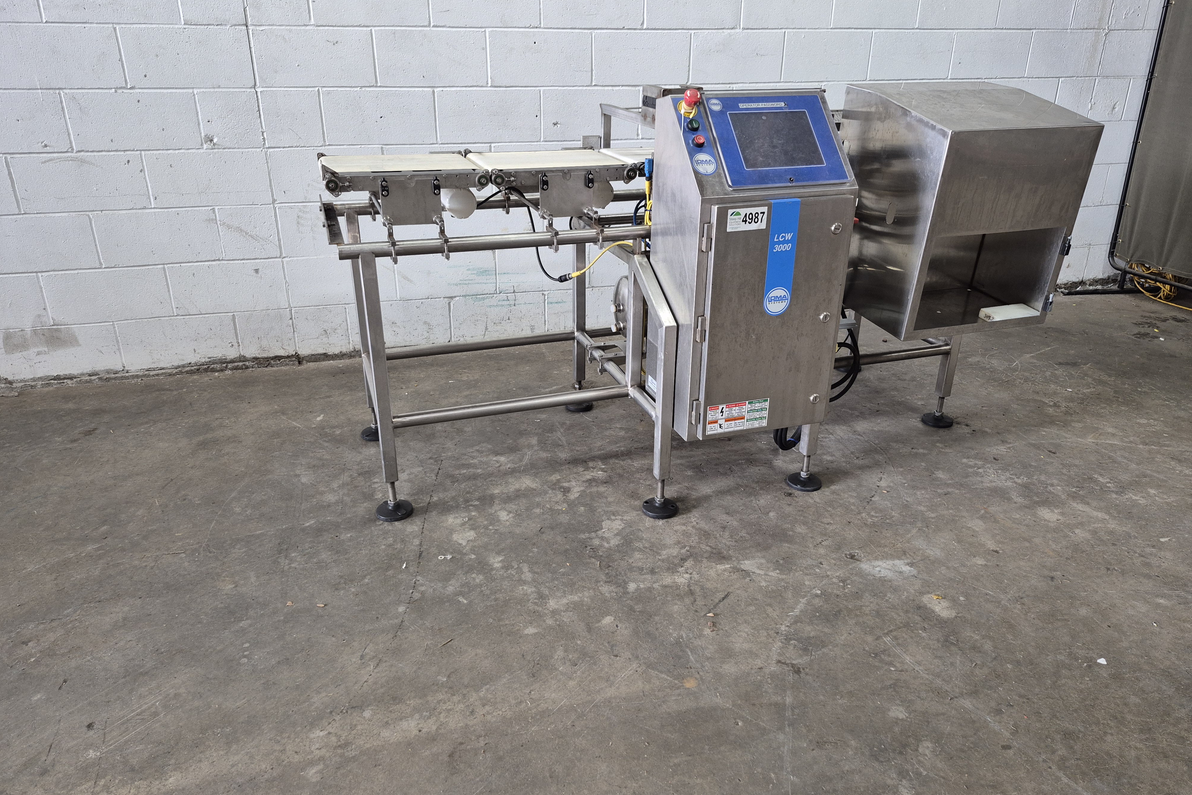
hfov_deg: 73.7
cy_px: 389
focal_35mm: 24
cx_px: 596
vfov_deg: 53.1
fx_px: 795
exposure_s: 1/120
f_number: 1.8
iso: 200
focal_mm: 5.4
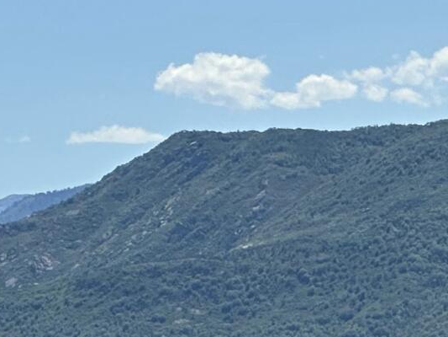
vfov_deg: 3.4
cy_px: 401
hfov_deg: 4.5
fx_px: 5605
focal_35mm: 433
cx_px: 996
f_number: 2.8
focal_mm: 9
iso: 32
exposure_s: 1/1179
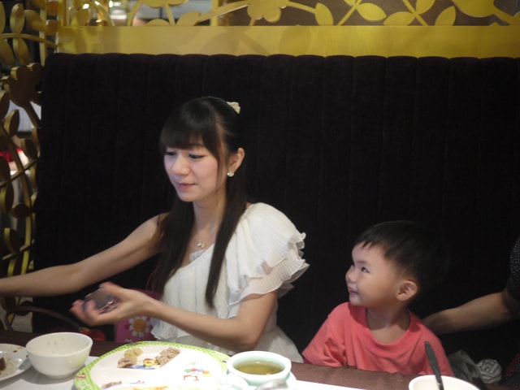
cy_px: 195
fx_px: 601
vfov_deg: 36.0
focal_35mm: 40
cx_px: 260
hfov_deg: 46.8
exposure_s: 1/30
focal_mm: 20
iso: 400
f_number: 1.7
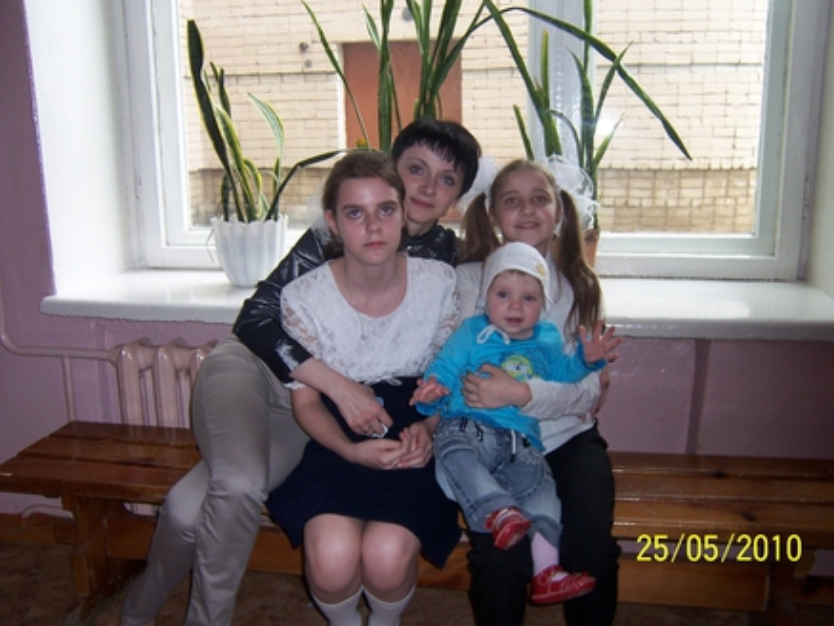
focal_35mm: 34
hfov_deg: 53.9
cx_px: 420
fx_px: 819
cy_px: 311
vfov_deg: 41.8
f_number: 2.8
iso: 80
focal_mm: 5.5
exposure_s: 1/60
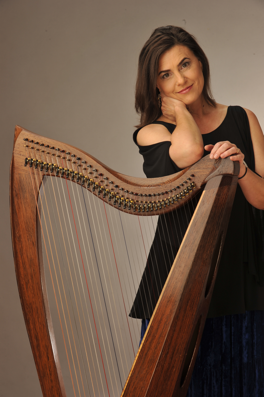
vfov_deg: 19.5
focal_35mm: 105
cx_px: 132
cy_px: 198
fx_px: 1156
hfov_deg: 13.0
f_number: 13
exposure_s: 1/160
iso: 200
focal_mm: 105
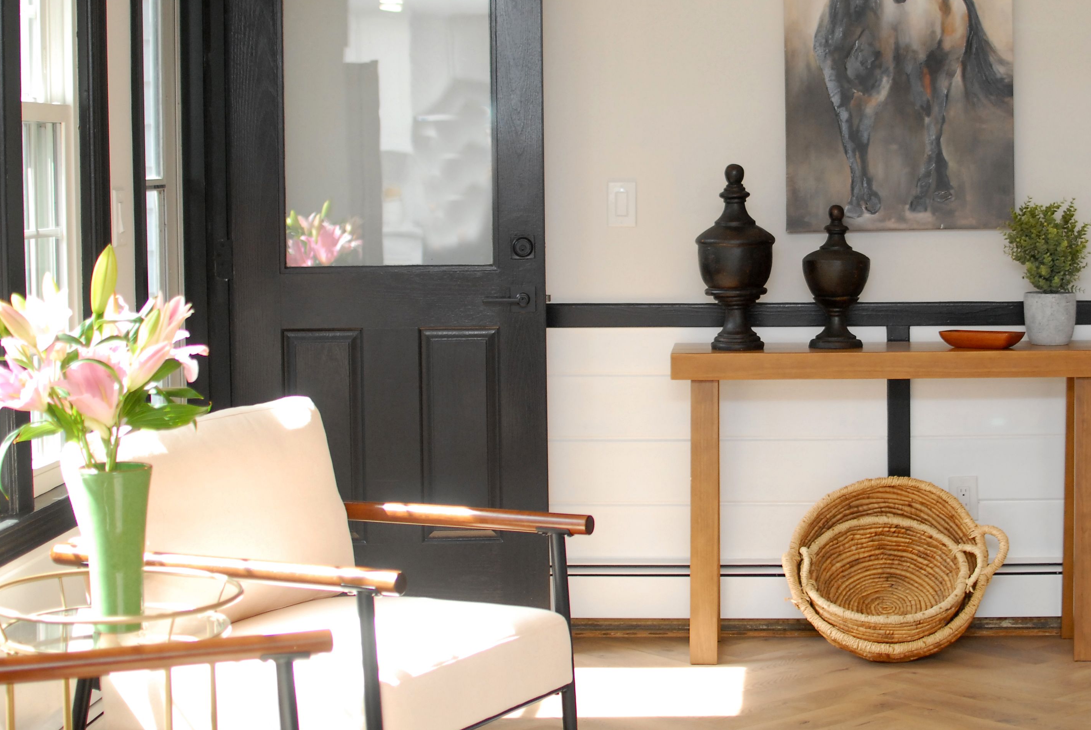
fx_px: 2175
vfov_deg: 19.0
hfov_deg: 28.0
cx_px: 729
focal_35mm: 72
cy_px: 266
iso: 400
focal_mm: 35
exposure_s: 1/200
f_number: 2.5
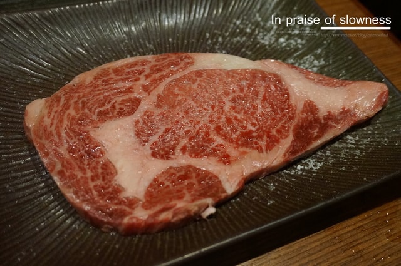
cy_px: 133
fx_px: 400
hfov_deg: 53.2
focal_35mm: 36
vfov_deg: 36.8
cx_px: 200
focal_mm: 24
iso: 3200
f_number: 4.5
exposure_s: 1/50
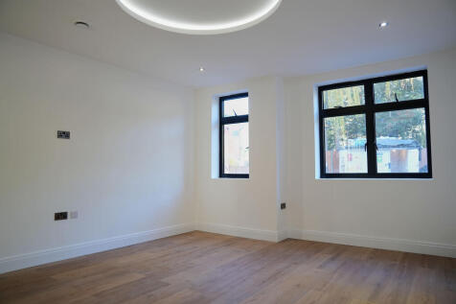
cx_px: 228
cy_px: 152
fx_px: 304
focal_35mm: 24
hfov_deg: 73.8
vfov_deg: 53.1
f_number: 2.8
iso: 800
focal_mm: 24
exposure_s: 1/200
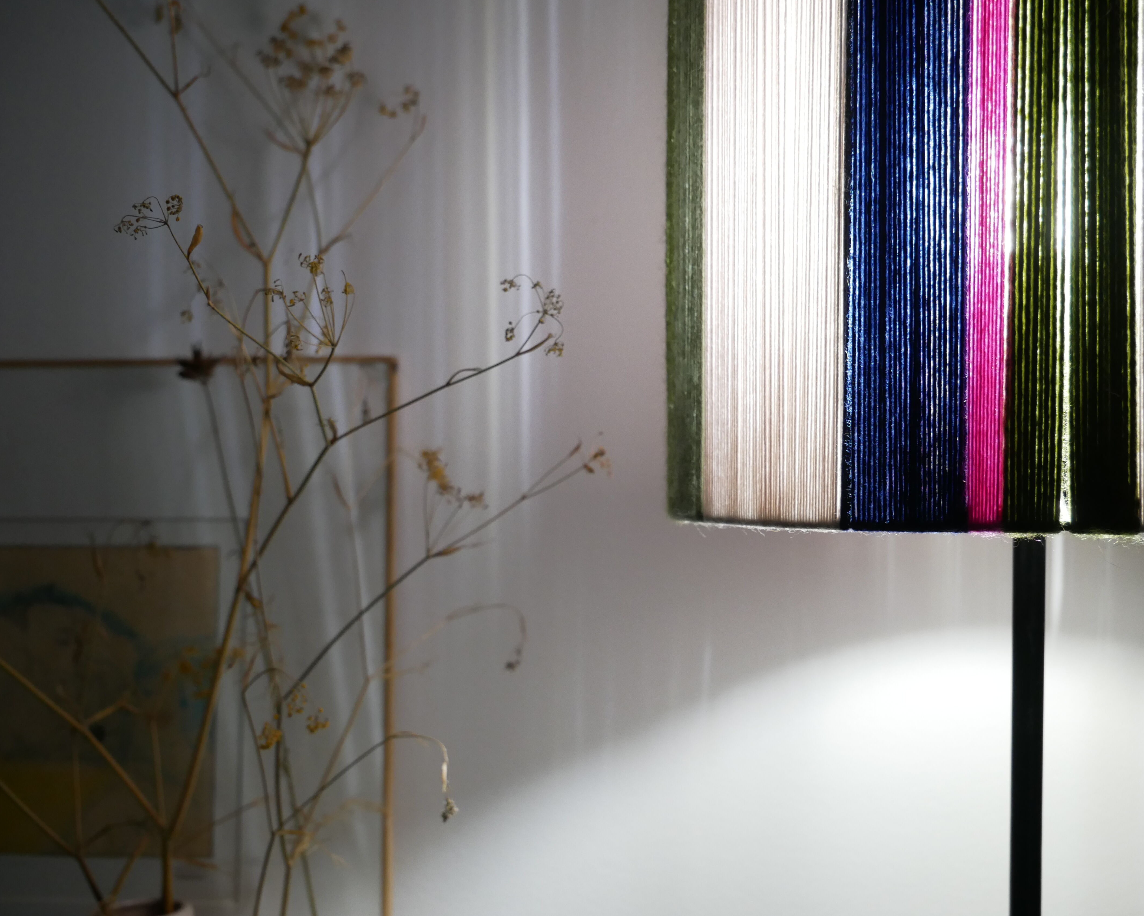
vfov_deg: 28.6
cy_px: 459
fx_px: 1794
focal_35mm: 53
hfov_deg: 35.4
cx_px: 597
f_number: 4.5
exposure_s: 1/60
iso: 1000
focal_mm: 25
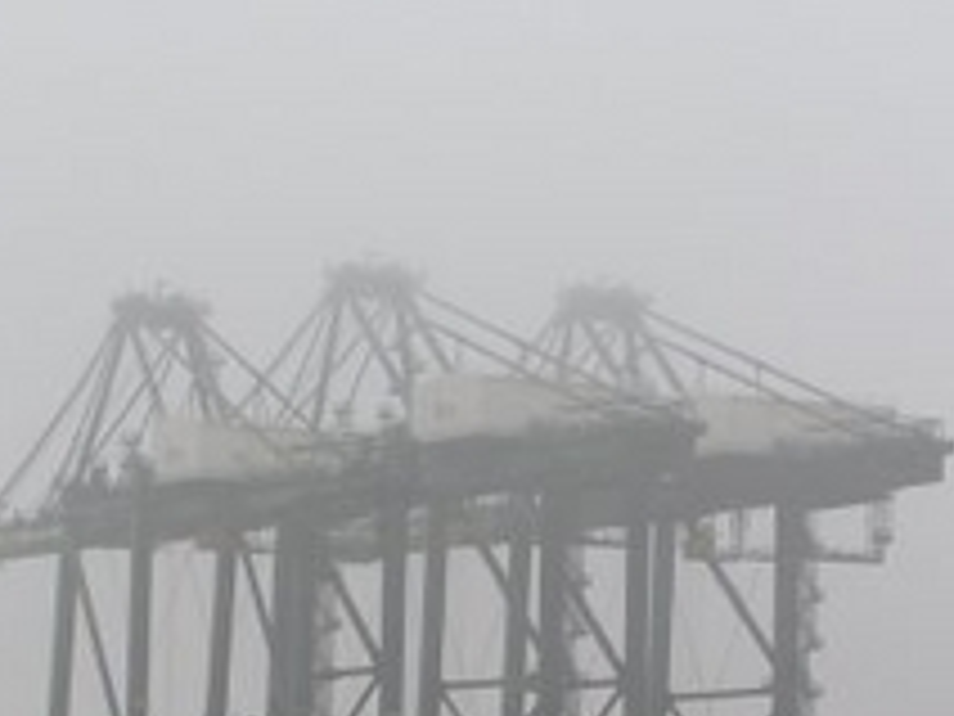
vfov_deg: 9.1
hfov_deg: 12.1
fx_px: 4492
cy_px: 651
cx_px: 536
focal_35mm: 163
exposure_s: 1/100
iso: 50
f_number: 5.6
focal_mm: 11.5
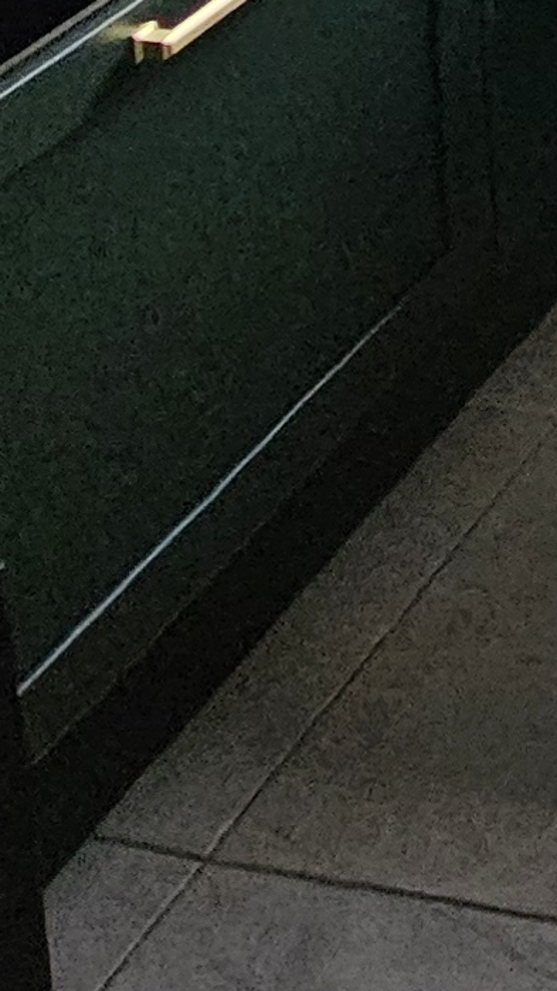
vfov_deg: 19.4
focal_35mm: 81
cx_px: 1424
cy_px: -817
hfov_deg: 11.6
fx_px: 2128
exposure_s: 1/70.8
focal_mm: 2.2
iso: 500
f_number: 2.2
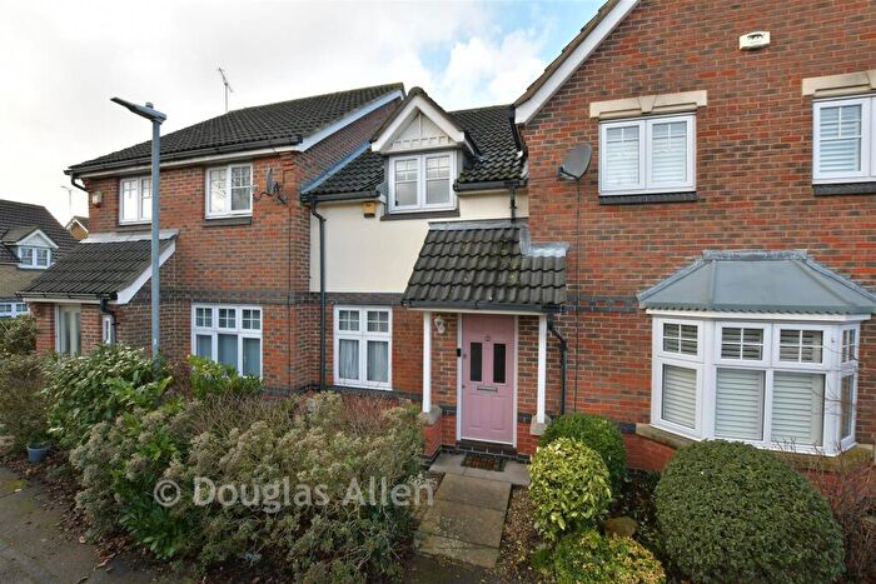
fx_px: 365
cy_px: 292
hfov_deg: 100.4
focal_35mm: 15
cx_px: 438
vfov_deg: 77.4
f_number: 8
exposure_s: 1/125
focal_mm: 10
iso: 320
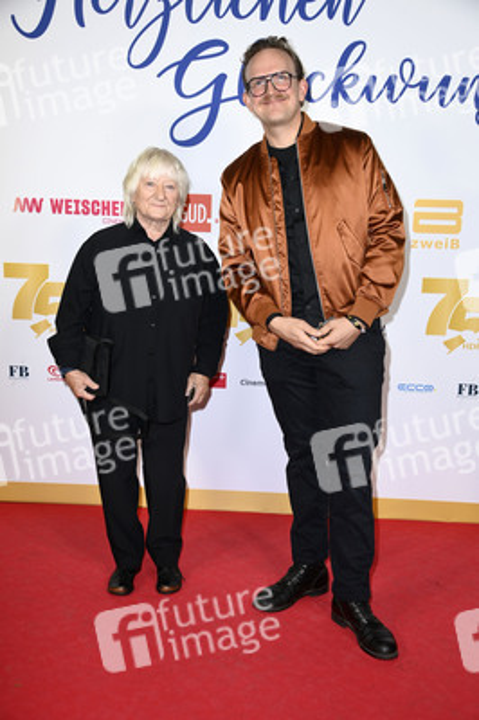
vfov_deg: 46.4
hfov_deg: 31.8
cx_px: 240
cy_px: 360
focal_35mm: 42
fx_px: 840
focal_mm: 42
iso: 640
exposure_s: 1/200
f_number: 5.6
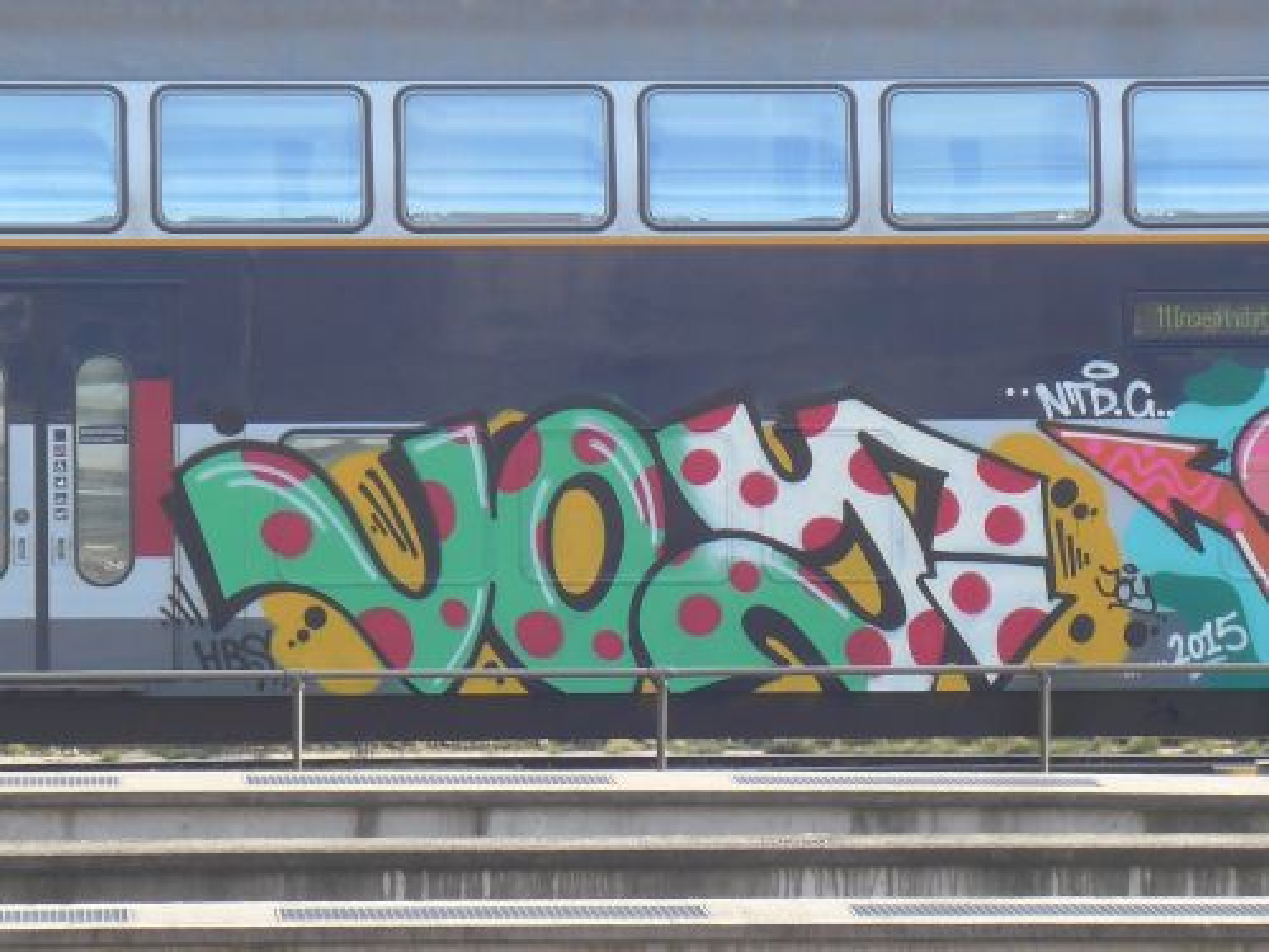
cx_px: 634
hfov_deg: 4.5
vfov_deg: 3.3
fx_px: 16277
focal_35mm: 444
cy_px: 476
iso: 160
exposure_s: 1/125
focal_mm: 42.8
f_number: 5.9
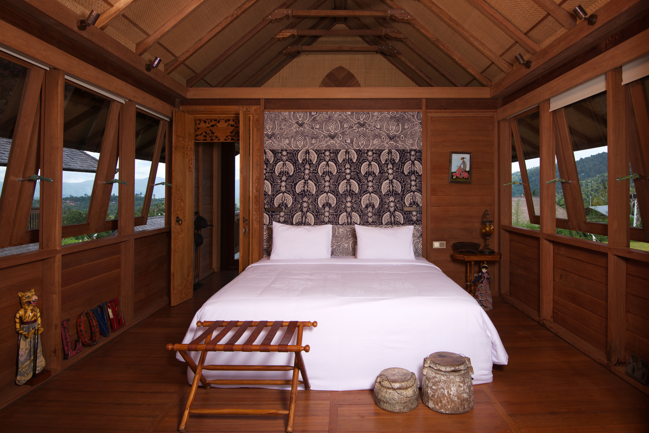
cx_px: 324
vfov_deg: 64.6
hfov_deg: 86.9
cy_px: 216
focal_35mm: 19
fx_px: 343
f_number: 9
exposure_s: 1/200
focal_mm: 19
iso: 320
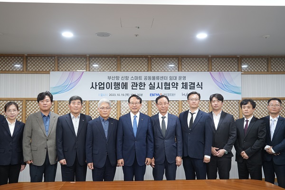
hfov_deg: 57.2
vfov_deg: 40.0
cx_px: 142
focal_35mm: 33
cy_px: 95
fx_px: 261
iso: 1600
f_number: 4
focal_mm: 33
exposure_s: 1/40
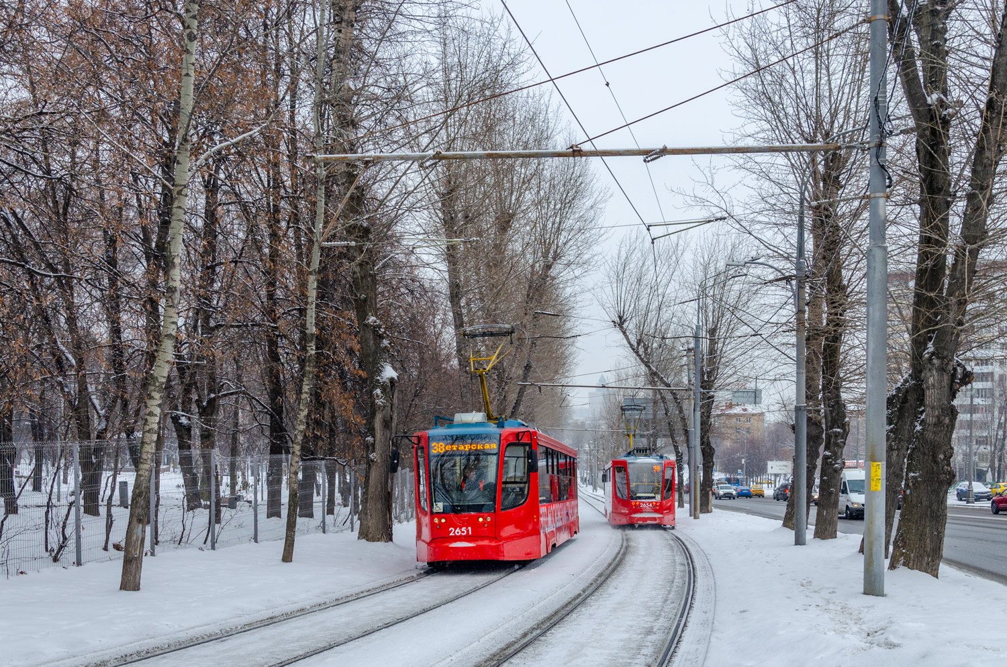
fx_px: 1089
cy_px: 334
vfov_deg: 34.1
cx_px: 504
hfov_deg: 49.6
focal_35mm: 39
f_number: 9
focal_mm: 26
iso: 320
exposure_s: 1/250
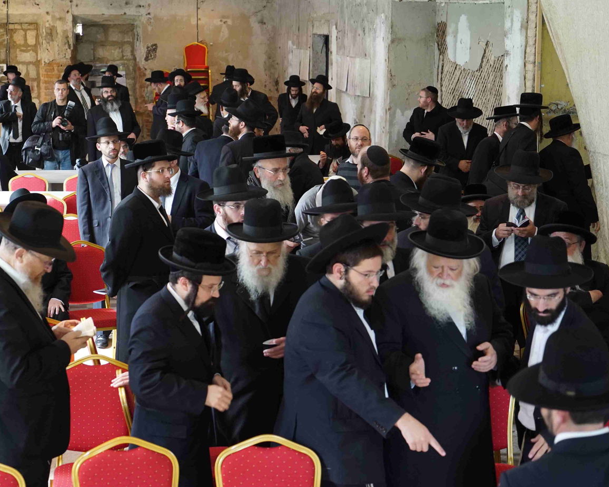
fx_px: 1171
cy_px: 246
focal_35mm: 65
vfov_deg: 23.5
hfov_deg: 29.1
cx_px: 242
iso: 3200
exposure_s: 1/160
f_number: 4
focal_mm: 57
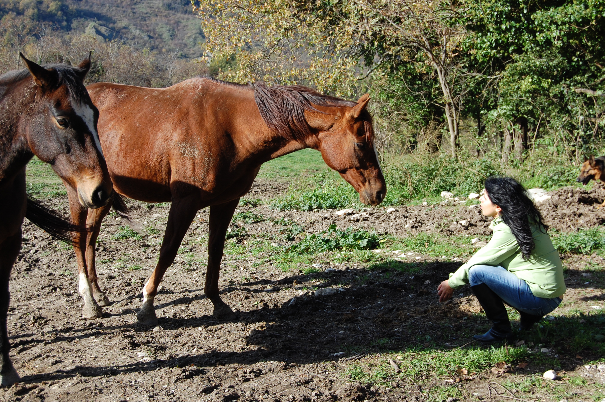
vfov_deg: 23.7
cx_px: 302
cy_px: 201
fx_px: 957
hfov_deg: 35.1
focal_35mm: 57
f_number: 7.1
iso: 200
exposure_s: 1/200
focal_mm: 38
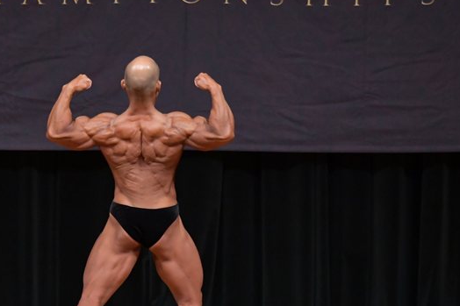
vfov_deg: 3.6
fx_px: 4815
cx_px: 124
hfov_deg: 5.5
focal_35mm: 377
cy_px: 200
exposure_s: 1/400
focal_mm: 170
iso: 4000
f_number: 5.6
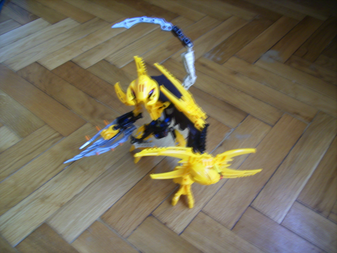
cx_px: 168
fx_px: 312
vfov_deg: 44.2
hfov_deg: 56.8
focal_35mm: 32
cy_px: 126
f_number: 2.8
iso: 50
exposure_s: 1
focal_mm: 5.99
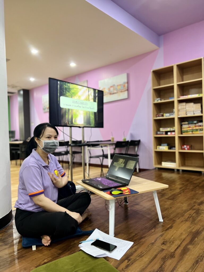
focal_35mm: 26
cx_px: 102
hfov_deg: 53.1
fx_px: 204
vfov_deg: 67.3
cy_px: 136
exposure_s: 1/50
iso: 200
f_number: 1.5
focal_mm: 5.7
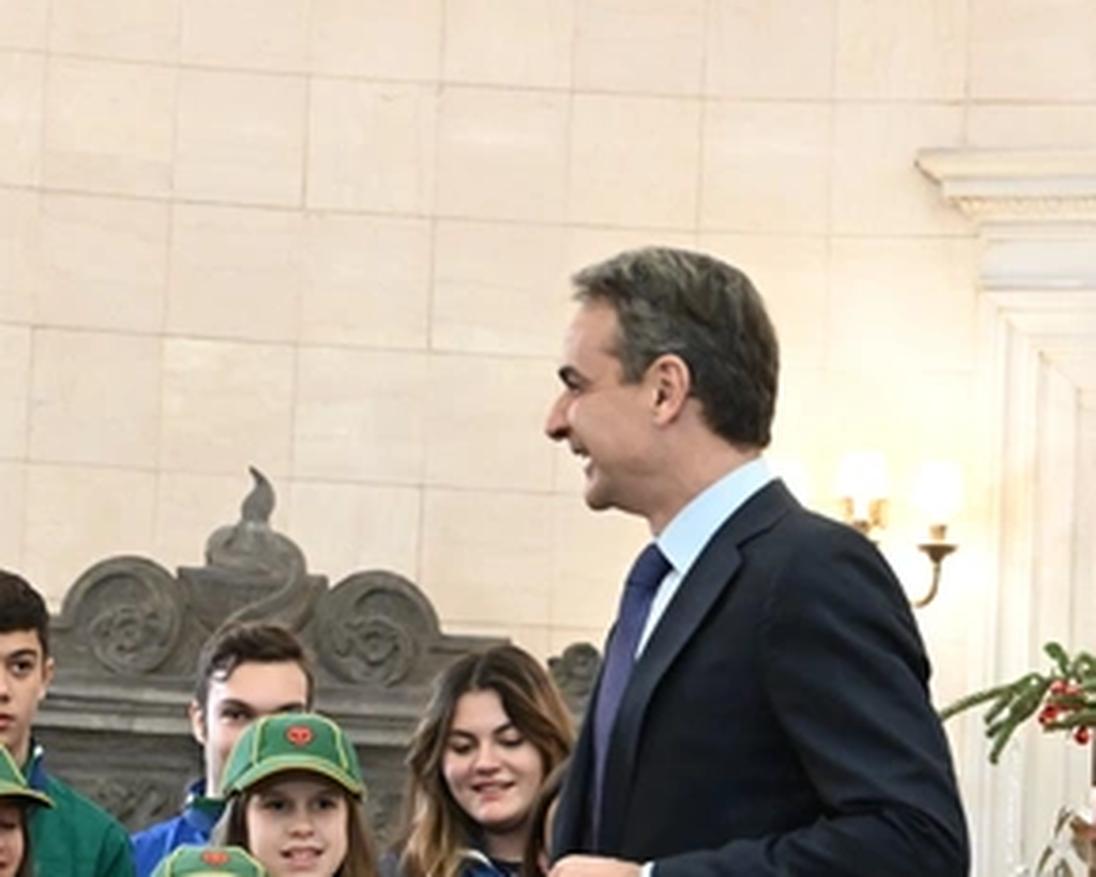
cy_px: 949
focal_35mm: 139
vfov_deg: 11.0
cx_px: 406
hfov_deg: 13.8
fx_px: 4509
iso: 5000
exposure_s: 1/200
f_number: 4
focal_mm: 44
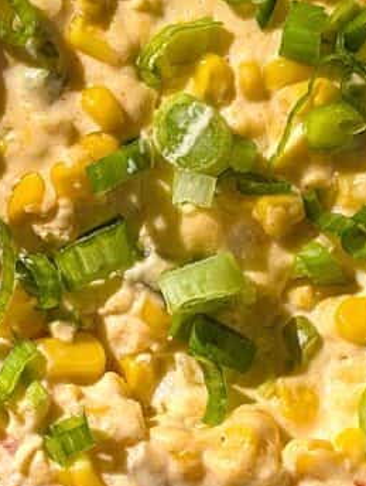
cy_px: 315
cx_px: -119
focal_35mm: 146
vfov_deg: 13.5
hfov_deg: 10.0
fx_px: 2053
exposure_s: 1/1425
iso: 19
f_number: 1.68
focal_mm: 6.9
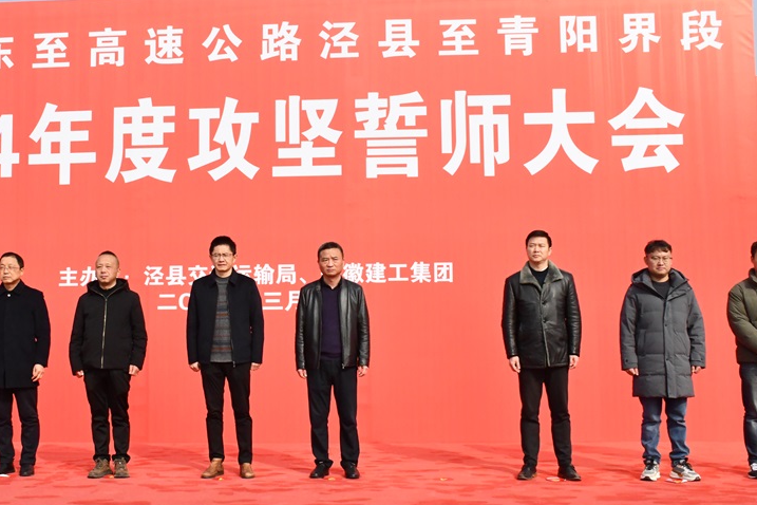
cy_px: 264
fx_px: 967
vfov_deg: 29.2
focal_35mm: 46
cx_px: 287
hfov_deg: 42.4
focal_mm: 22
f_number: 20
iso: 3200
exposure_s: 1/1600
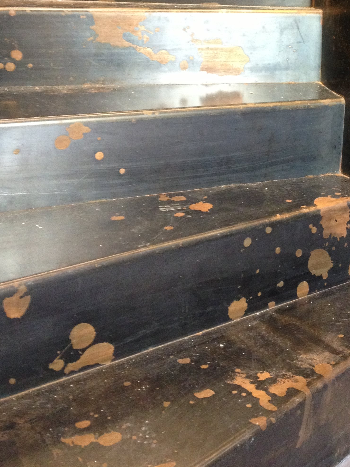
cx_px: 274
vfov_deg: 32.2
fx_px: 782
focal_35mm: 58
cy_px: 82
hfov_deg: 24.9
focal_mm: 4.28
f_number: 2.4
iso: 250
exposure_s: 1/20
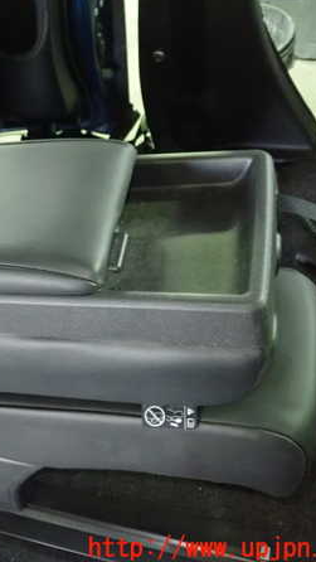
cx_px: -5
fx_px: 655
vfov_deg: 46.4
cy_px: 281
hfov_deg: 25.7
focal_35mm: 44
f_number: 2.3
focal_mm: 5.5
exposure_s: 1/30
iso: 1600
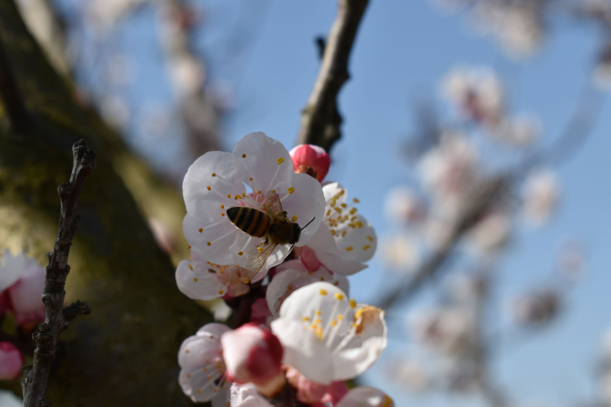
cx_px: 306
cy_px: 204
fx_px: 1273
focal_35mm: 75
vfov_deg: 18.2
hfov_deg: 27.0
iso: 100
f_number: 8
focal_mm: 50
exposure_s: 1/320
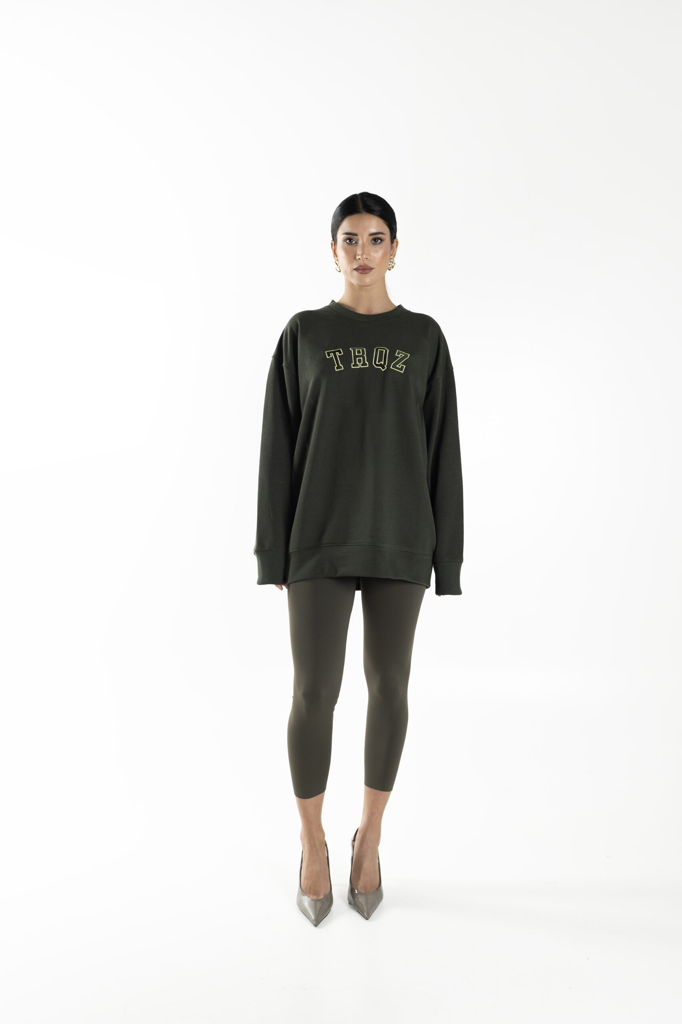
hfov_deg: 43.6
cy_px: 512
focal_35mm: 30
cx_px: 341
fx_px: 853
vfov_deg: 61.9
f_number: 4.5
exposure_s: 1/200
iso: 80
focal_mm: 20
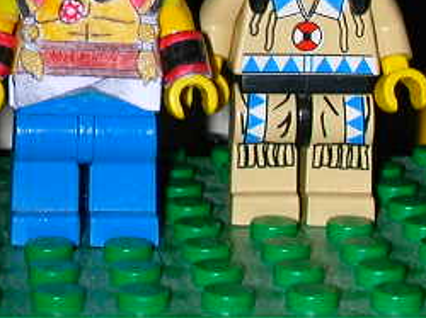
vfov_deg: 7.9
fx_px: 2299
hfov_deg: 10.5
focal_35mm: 187
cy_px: -20
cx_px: -44
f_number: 6.4
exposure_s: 1/59.9
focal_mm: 11.1
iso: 100
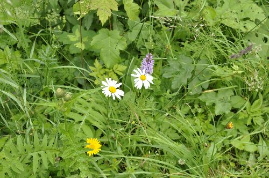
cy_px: 89
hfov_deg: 37.9
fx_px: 392
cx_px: 134
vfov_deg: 25.7
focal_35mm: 52
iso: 200
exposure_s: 1/80
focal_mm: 35
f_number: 9
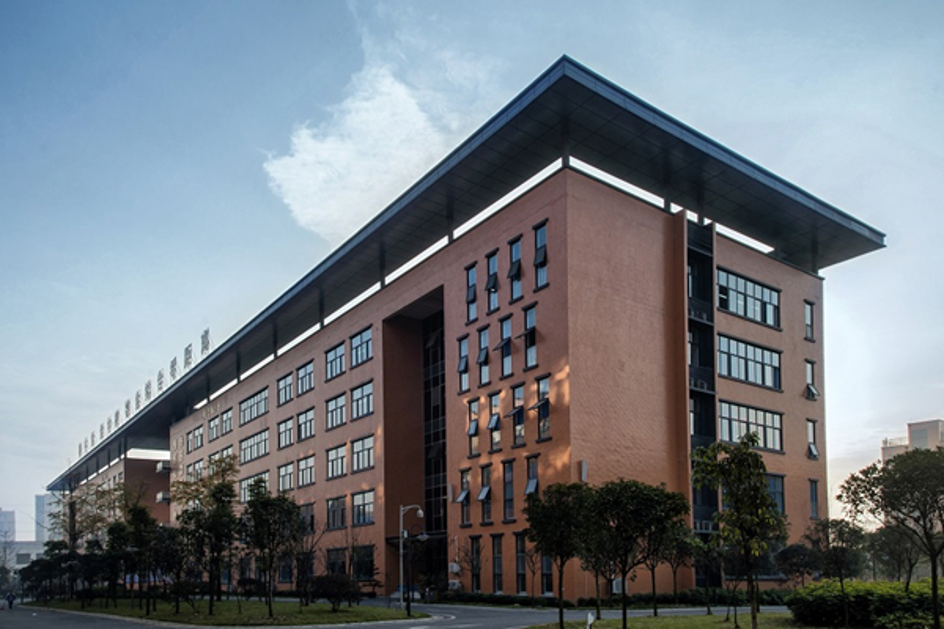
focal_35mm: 24
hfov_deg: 73.7
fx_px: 629
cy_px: 314
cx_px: 472
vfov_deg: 53.1
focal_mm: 24
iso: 160
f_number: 11
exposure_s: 1/125
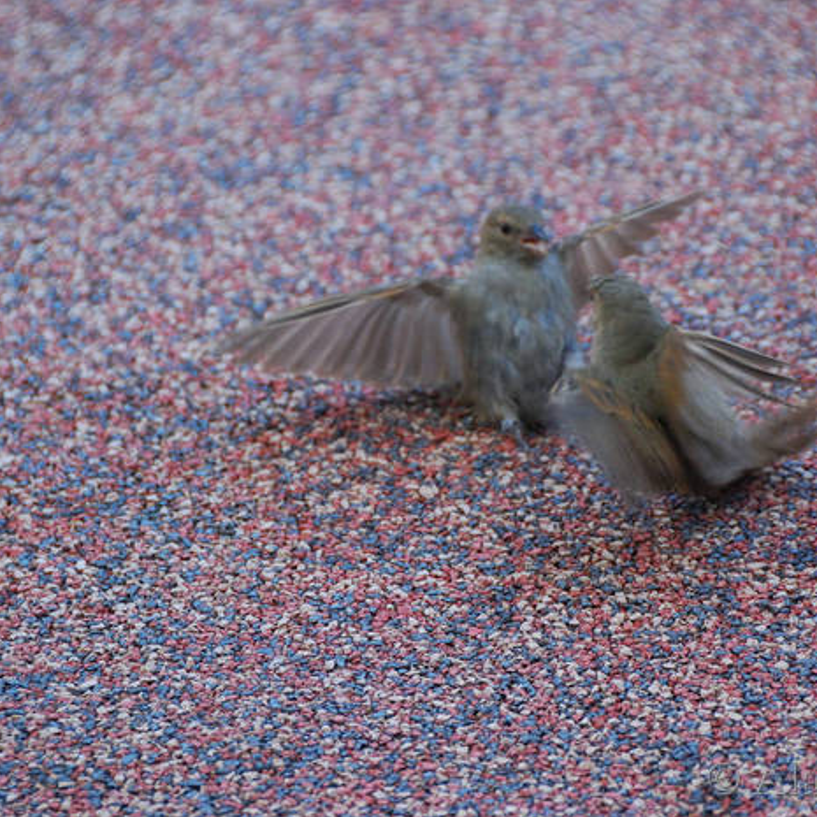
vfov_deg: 4.6
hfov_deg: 4.6
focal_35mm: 384
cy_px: 409
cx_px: 502
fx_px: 10254
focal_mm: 200
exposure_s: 1/400
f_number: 5.6
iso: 1250
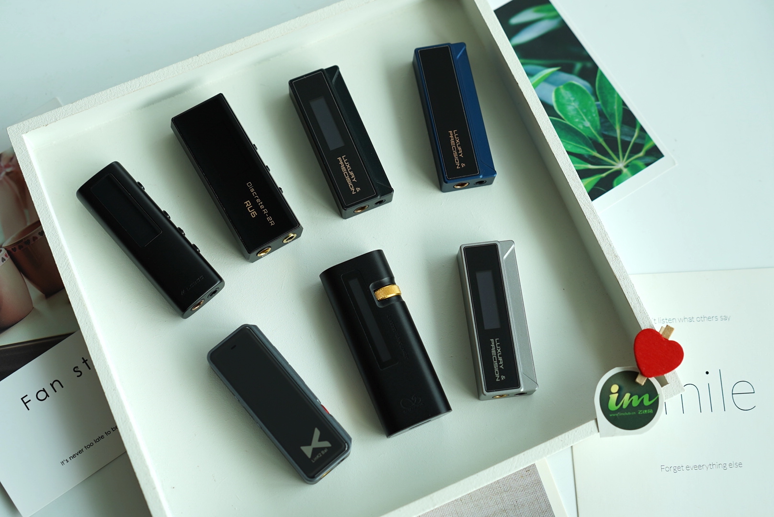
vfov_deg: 26.0
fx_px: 1119
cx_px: 387
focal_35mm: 52
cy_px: 258
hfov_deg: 38.2
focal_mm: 35
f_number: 3.2
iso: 100
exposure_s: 1/250
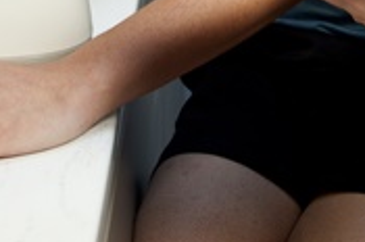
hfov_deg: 14.5
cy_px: -292
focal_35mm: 142
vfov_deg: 8.9
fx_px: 1437
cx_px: 225
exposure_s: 1/80
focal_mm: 31
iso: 400
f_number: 4
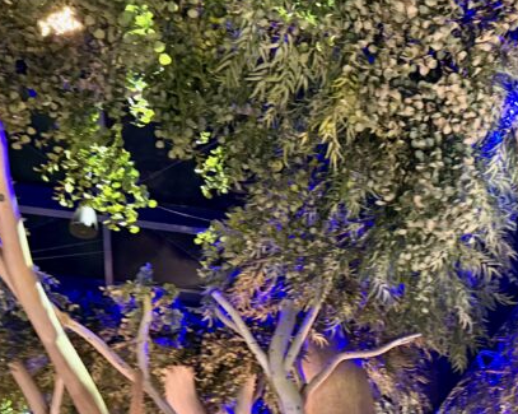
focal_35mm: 59
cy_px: 394
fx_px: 904
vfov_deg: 24.8
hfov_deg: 31.2
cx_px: 410
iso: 800
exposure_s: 1/40
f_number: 1.78
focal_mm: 6.76
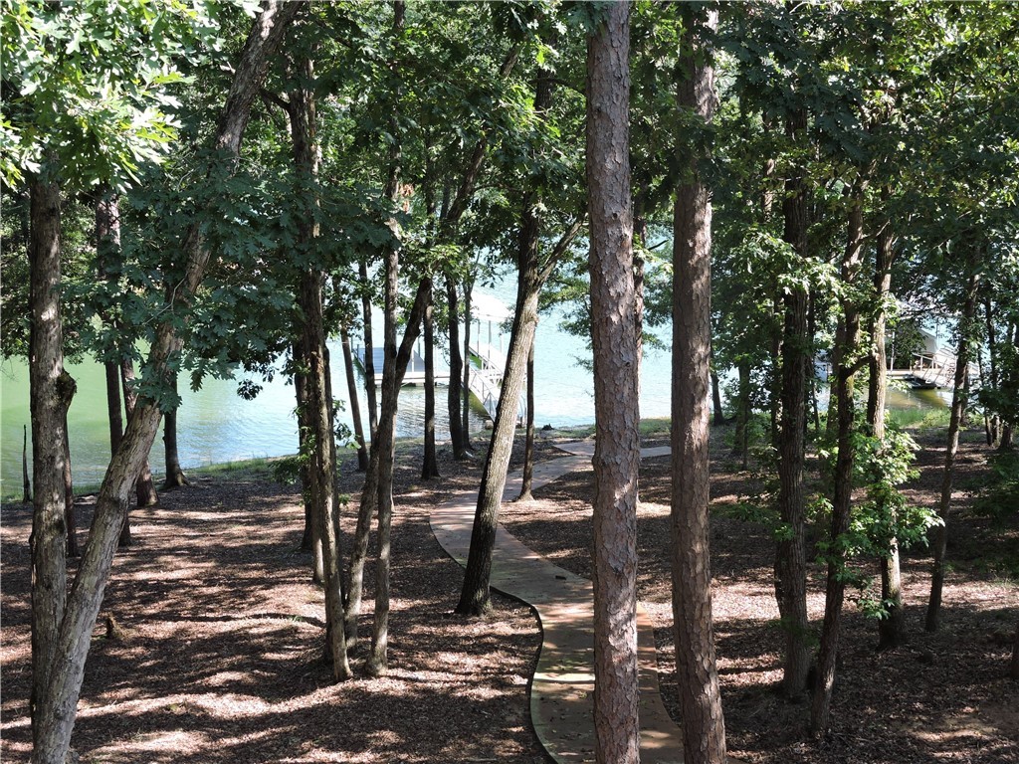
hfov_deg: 38.2
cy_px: 382
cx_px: 510
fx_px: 1472
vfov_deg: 29.1
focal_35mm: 50
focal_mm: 9
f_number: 4
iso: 100
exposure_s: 1/100
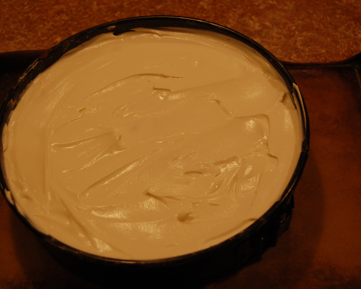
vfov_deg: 33.4
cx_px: 168
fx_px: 481
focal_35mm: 45
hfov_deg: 41.1
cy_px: 144
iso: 400
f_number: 4.5
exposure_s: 1/80
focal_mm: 26
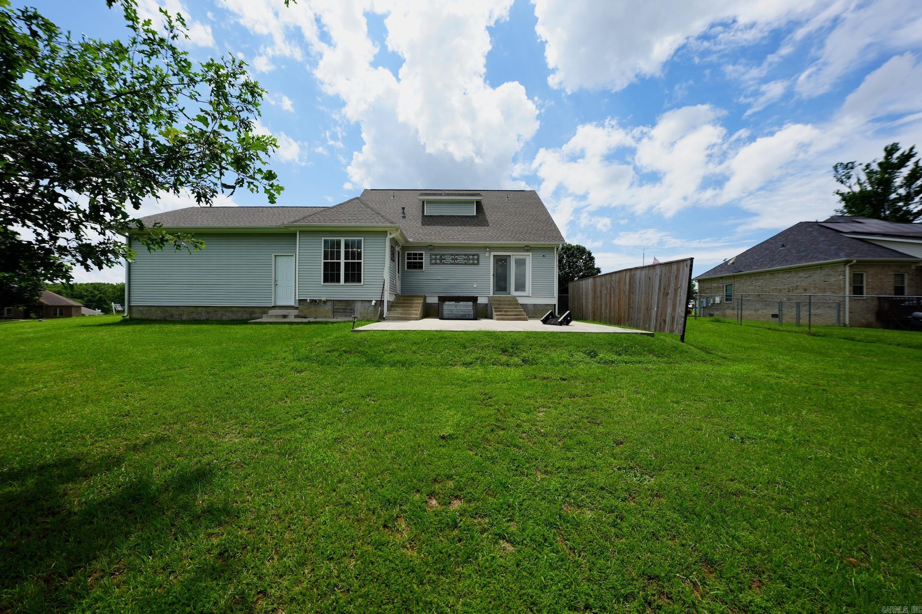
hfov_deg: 112.6
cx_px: 461
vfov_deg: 90.0
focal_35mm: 12
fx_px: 307
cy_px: 307
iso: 100
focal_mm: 12
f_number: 5.6
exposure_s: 1/640
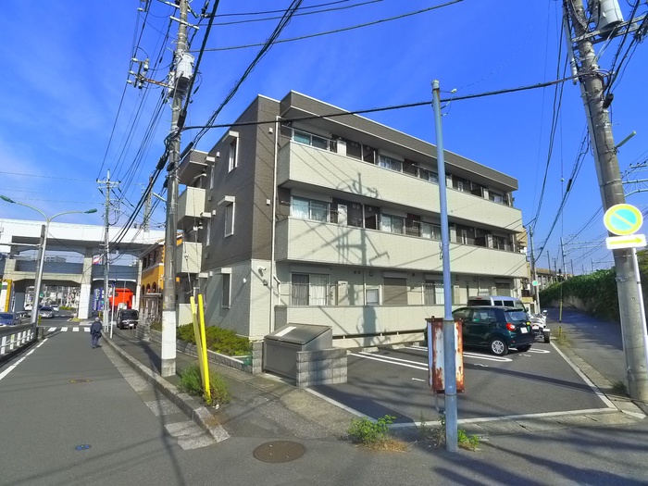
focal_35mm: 24
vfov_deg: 56.8
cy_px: 243
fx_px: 449
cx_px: 324
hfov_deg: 71.6
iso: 400
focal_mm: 5.1
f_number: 4
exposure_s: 1/800
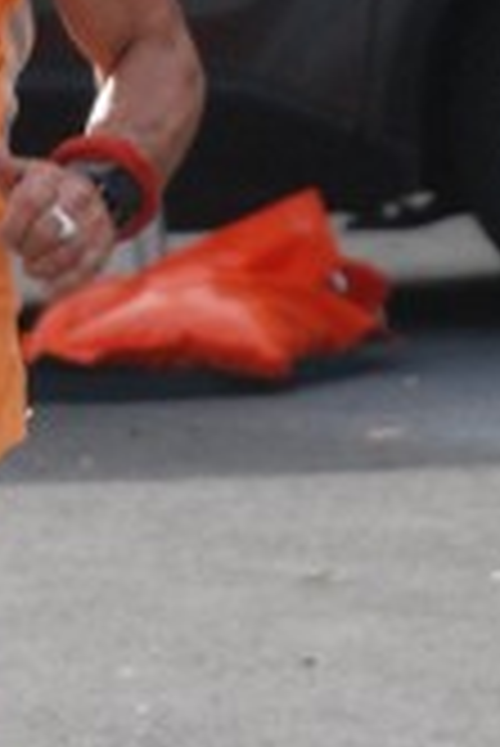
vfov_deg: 3.2
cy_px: 310
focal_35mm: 653
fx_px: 13575
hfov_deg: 2.1
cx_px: 137
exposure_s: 1/800
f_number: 5.6
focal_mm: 120
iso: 1000
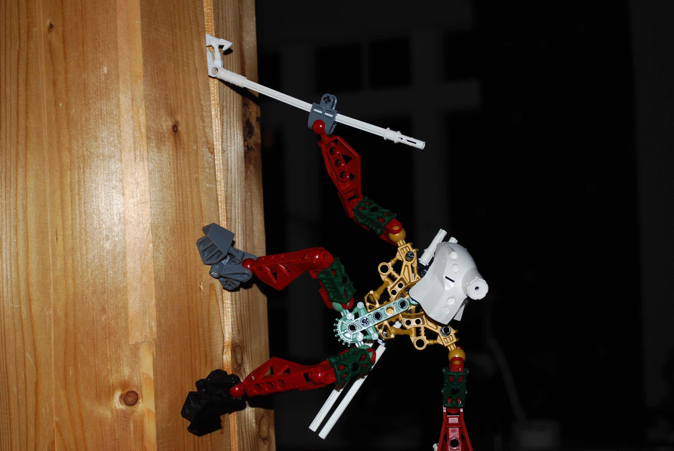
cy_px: 226
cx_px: 337
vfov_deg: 23.8
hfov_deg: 35.0
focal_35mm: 57
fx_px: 1068
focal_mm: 38
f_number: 5.3
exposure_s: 1/125
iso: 100
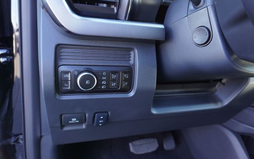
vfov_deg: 49.3
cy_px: 79
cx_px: 125
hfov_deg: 72.5
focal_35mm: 25
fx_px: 173
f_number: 4
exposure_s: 1/60
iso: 400
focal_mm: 16
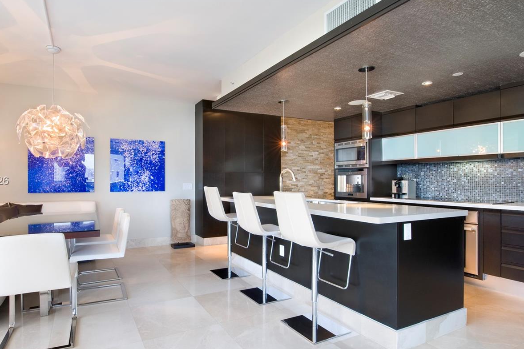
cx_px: 226
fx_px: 276
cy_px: 182
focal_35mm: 19
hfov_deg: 86.4
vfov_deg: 64.5
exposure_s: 1/5
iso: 200
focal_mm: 14
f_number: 16
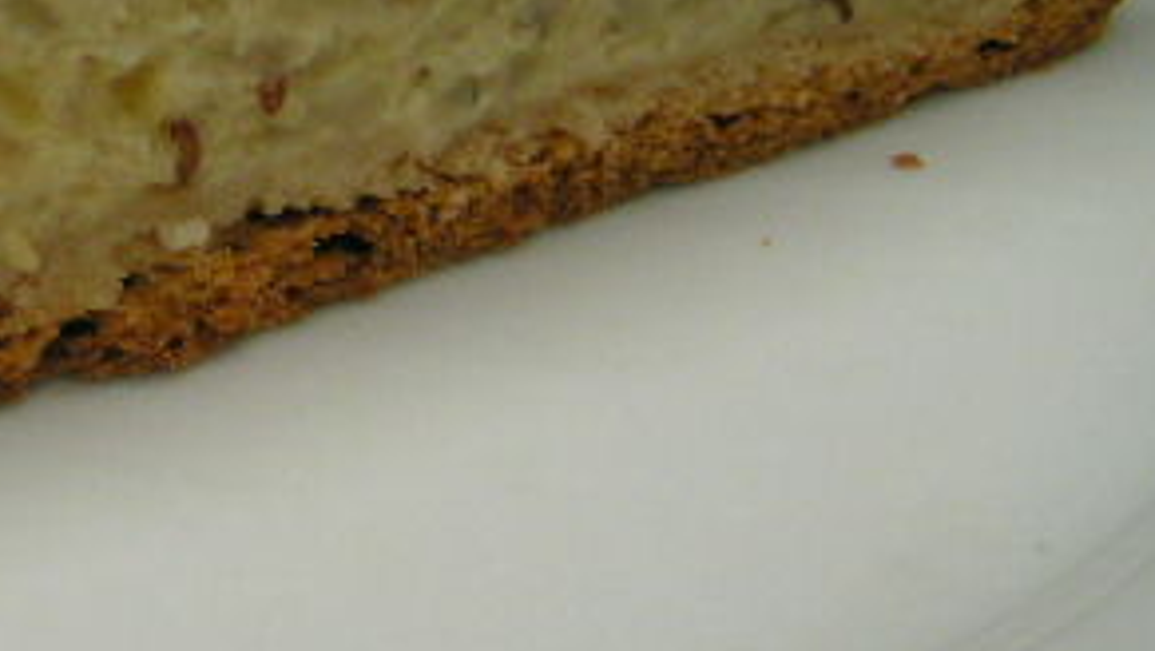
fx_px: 2788
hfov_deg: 22.5
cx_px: -4
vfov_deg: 13.1
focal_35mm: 91
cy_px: -8
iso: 200
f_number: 2.8
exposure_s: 1/40
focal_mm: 5.8
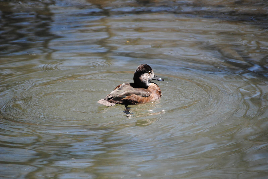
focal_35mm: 300
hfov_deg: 6.9
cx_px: 134
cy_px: 90
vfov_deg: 4.6
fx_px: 2236
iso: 250
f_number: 5.6
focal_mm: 200
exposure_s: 1/500
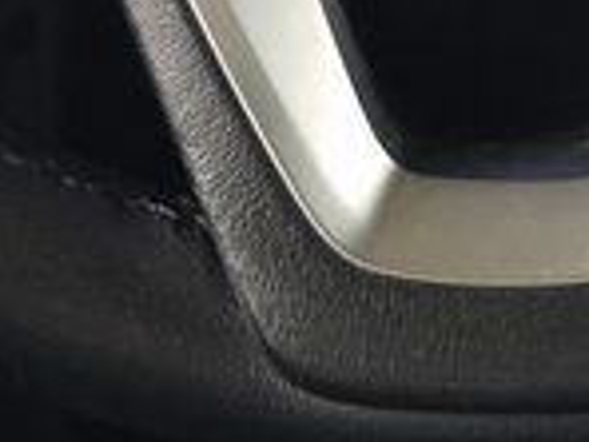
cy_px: -765
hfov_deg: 12.3
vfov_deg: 8.3
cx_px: 537
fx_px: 2705
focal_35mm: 159
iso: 320
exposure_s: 1/60
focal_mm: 6.3
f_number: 1.7
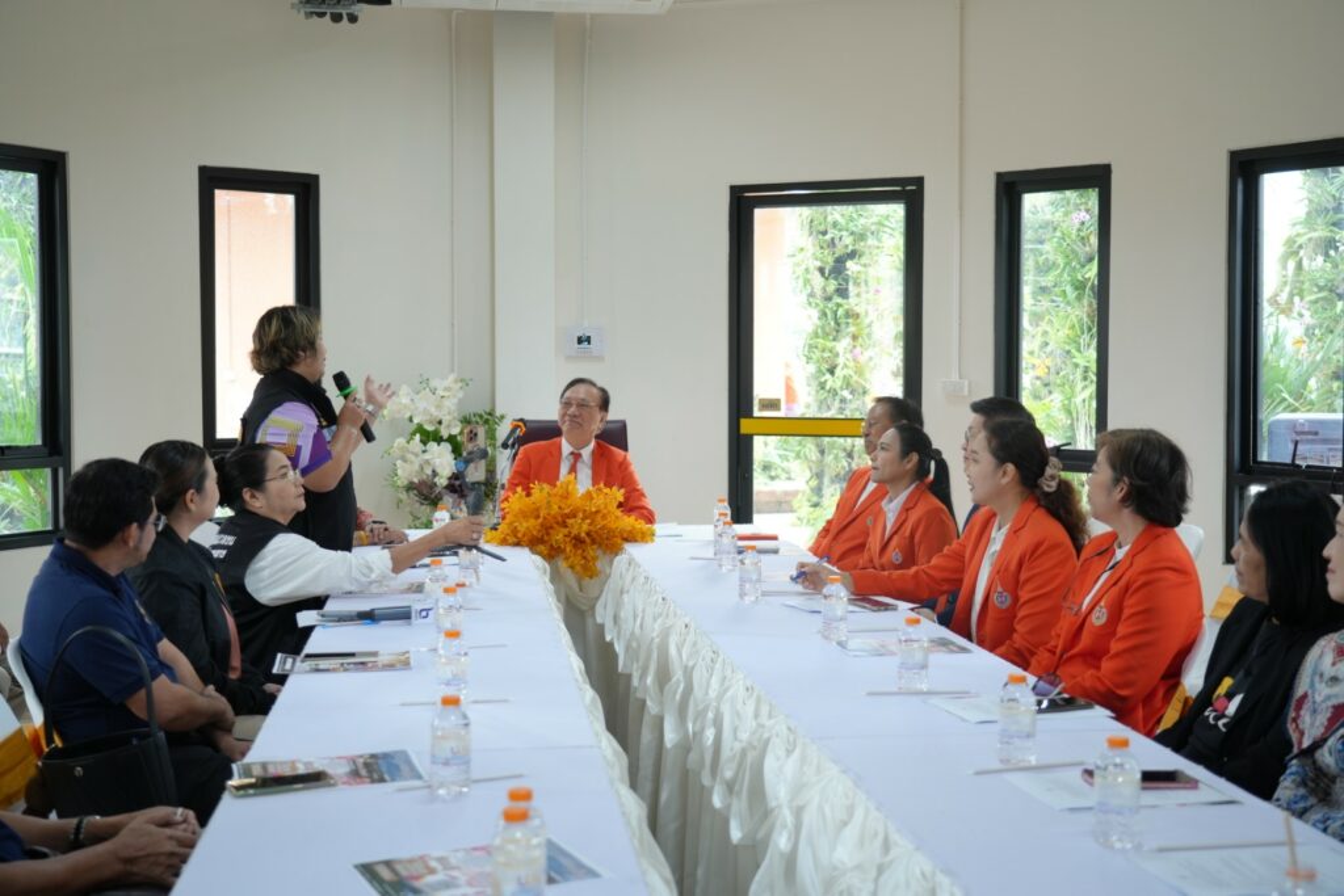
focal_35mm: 43
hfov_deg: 45.4
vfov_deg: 31.2
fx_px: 1605
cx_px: 672
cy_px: 448
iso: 400
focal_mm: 43
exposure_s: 1/40
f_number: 4
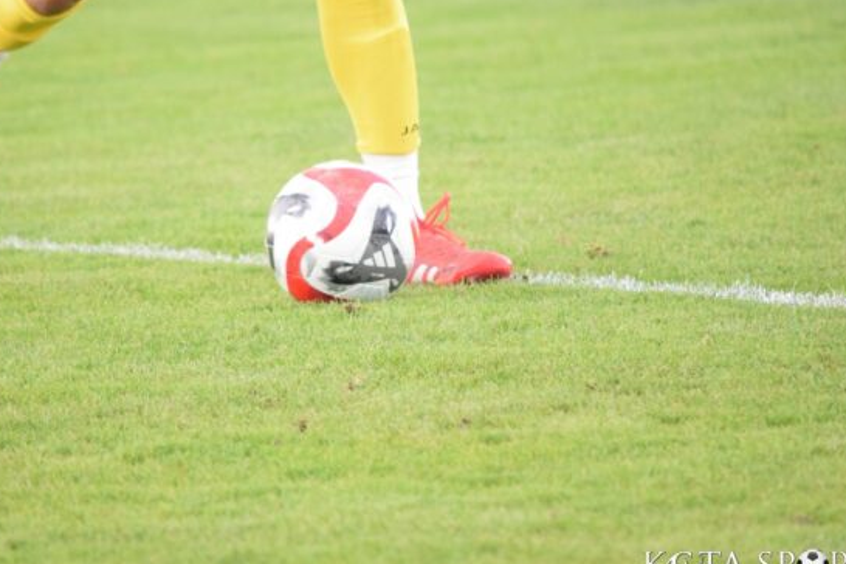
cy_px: 229
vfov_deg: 2.4
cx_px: 342
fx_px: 13488
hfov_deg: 3.6
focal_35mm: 574
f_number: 5.6
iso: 6400
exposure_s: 1/640
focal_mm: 300
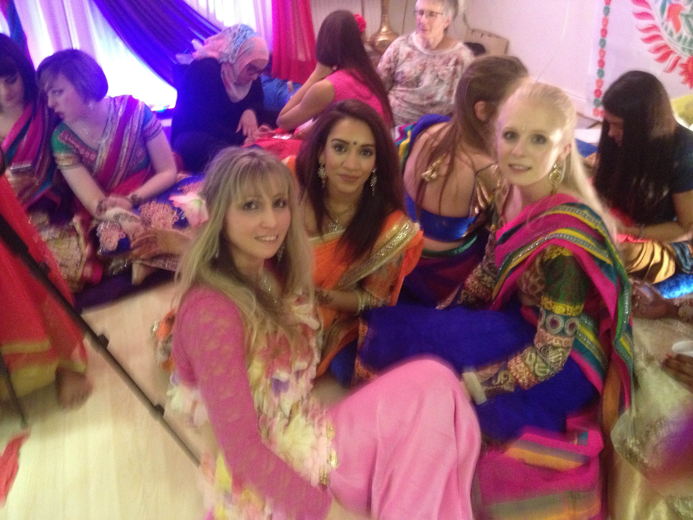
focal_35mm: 35
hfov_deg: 52.6
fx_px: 701
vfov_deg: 40.7
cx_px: 346
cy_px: 260
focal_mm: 4.28
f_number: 2.4
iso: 500
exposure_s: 1/15
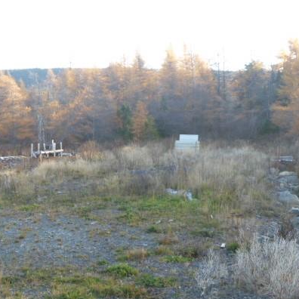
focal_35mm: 50
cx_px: 111
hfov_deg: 33.8
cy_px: 159
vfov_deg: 34.0
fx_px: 489
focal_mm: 6.3
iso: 160
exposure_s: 1/160
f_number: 3.5
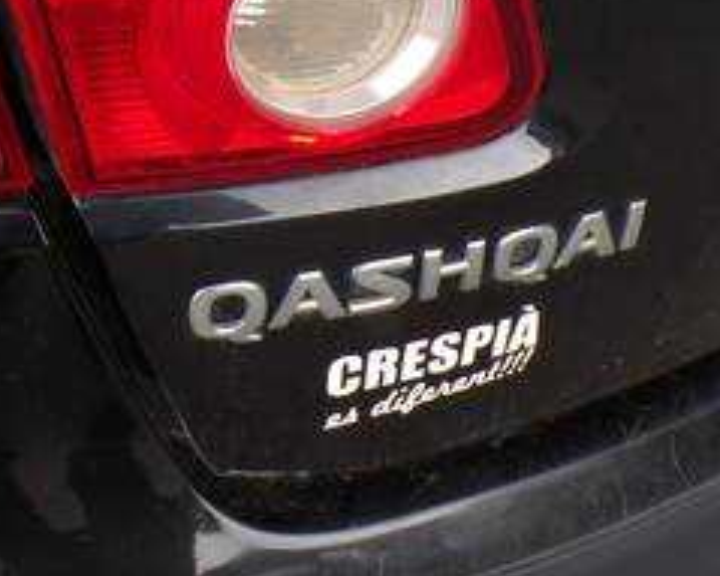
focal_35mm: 47
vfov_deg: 30.4
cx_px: 241
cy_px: 39
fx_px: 1001
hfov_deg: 39.1
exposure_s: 1/56
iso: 100
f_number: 4.4
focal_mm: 4.3
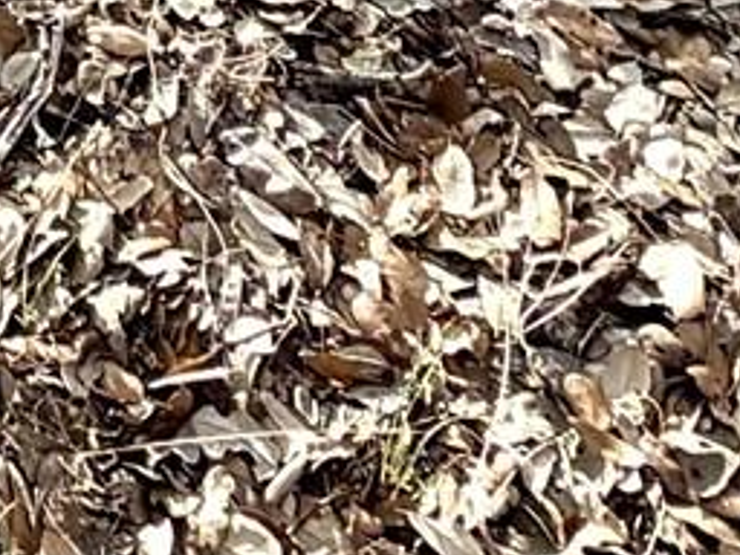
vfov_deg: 8.9
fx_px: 2394
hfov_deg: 16.0
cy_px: -1405
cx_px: -405
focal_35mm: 112
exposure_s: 1/502
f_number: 2.2
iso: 50
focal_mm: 2.22
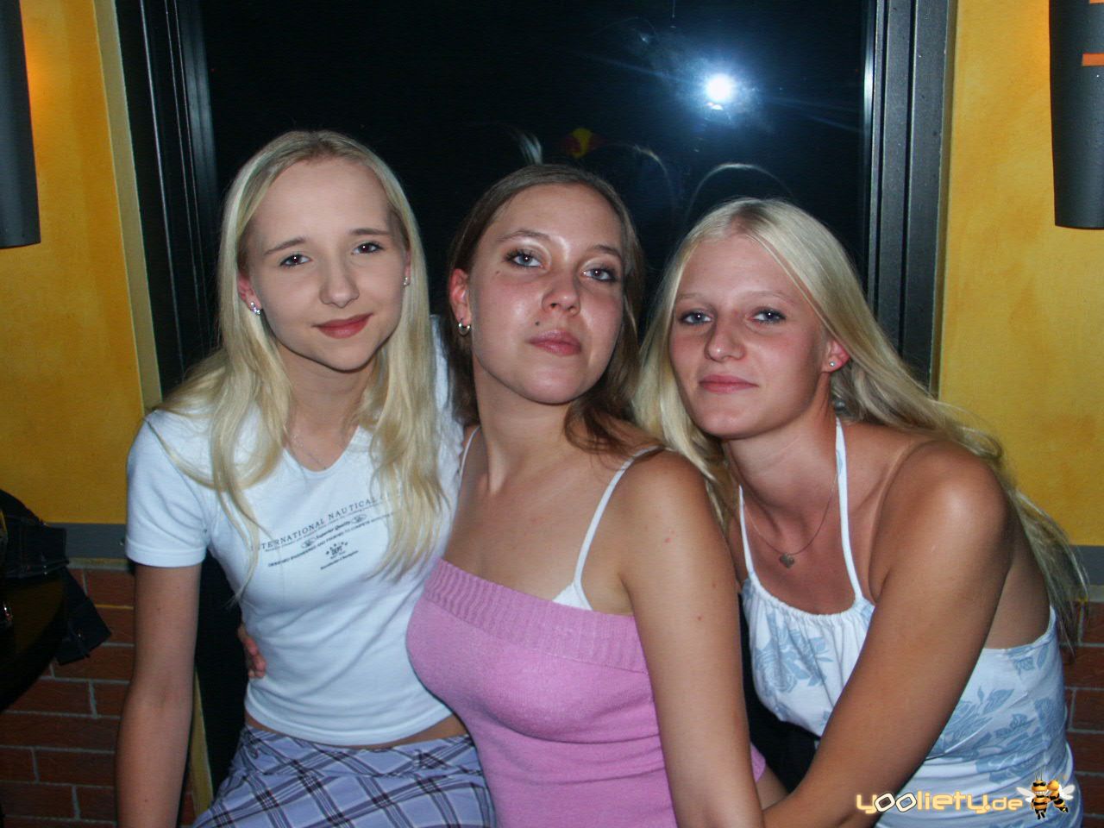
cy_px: 414
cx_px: 552
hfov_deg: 55.4
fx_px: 1052
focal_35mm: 33
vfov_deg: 42.9
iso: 200
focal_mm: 8.56
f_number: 2.8
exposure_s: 1/45
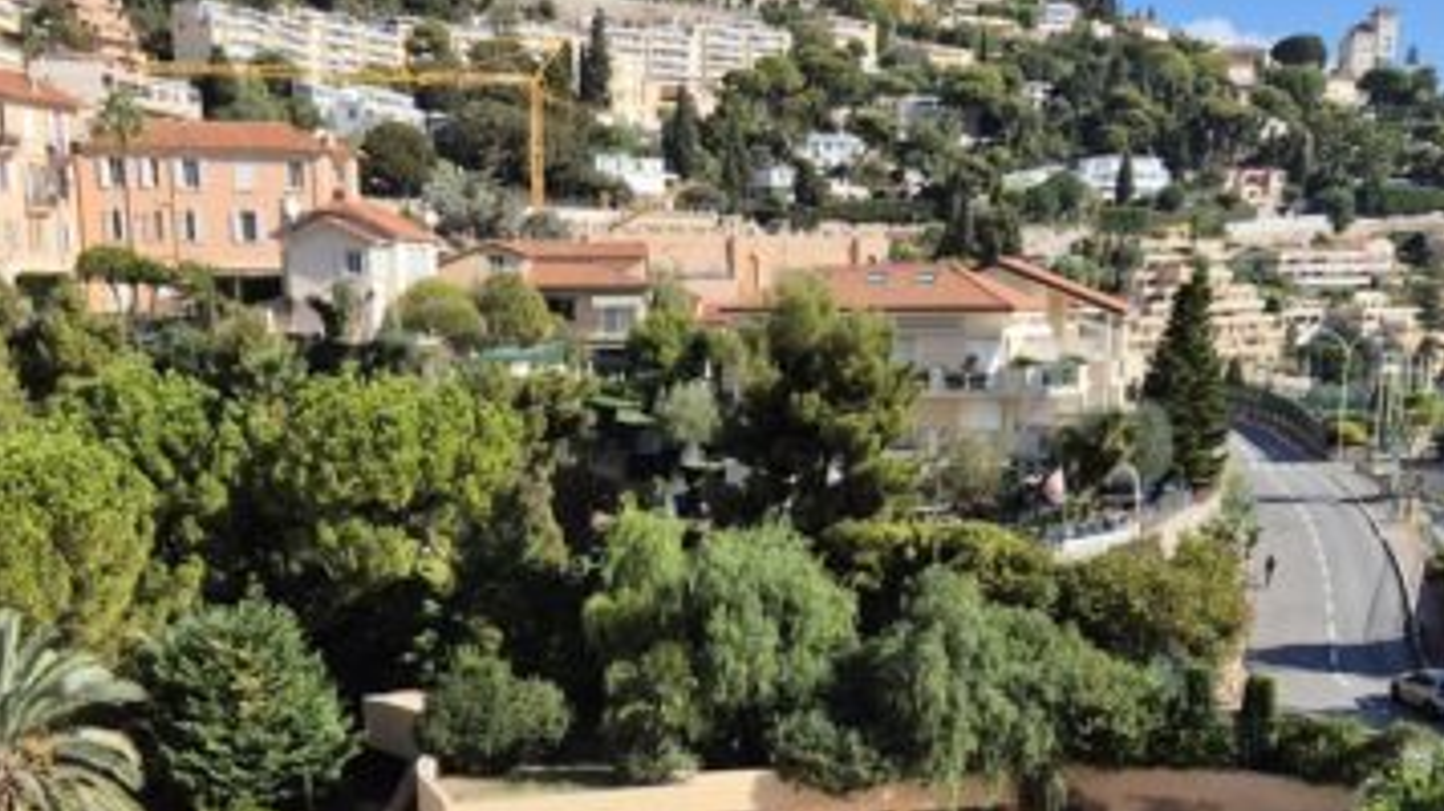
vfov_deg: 21.2
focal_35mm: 54
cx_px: 673
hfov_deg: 38.5
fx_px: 2067
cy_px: 880
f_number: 1.8
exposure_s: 1/1640
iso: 25
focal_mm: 5.4
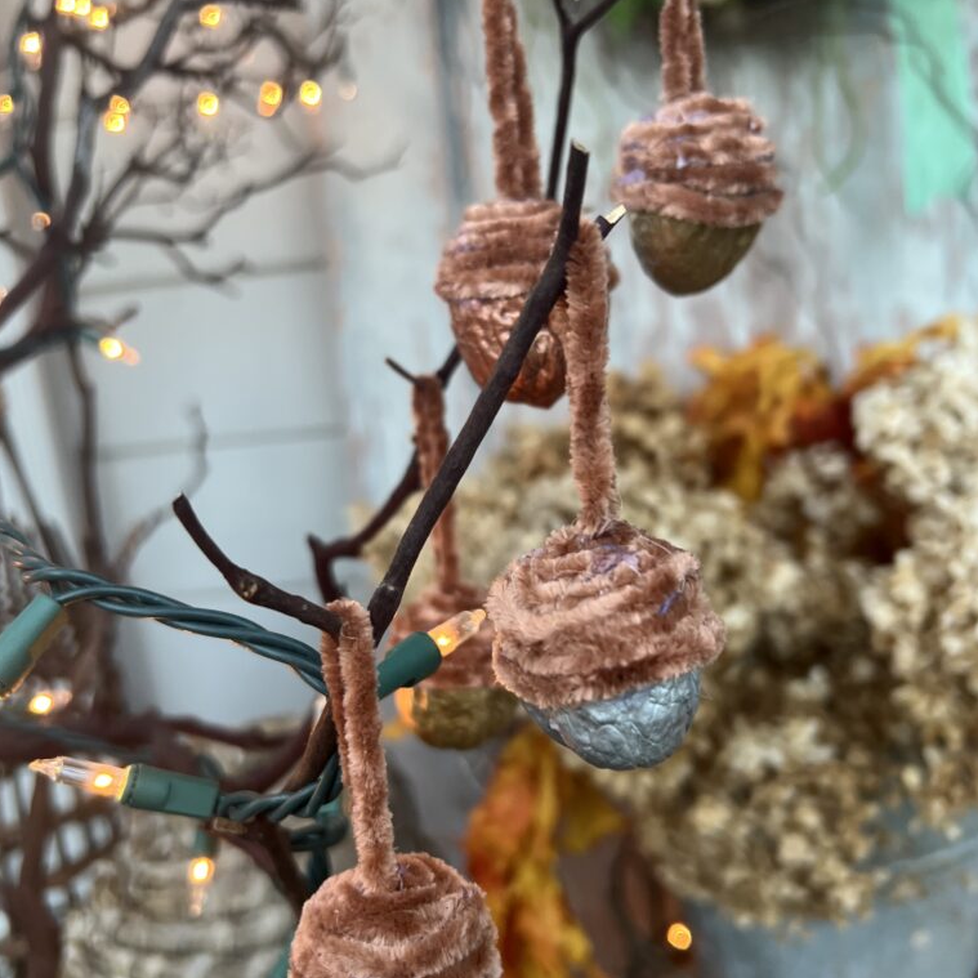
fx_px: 991
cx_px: 487
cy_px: 528
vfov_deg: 52.5
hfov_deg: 52.5
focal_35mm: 31
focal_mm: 5.7
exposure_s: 1/120
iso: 125
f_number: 1.5
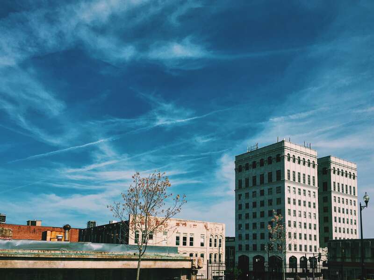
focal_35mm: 29
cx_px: 187
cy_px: 140
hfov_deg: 61.7
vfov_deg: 48.2
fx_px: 313
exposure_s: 1/3077
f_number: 2.2
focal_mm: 4.15
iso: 25
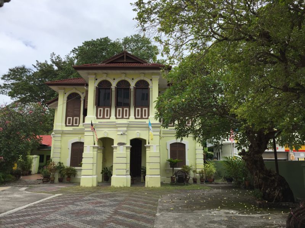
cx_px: 152
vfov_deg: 48.2
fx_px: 256
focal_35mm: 29
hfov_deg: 61.7
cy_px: 114
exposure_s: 1/1582
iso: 32
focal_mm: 4.15
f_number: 2.2
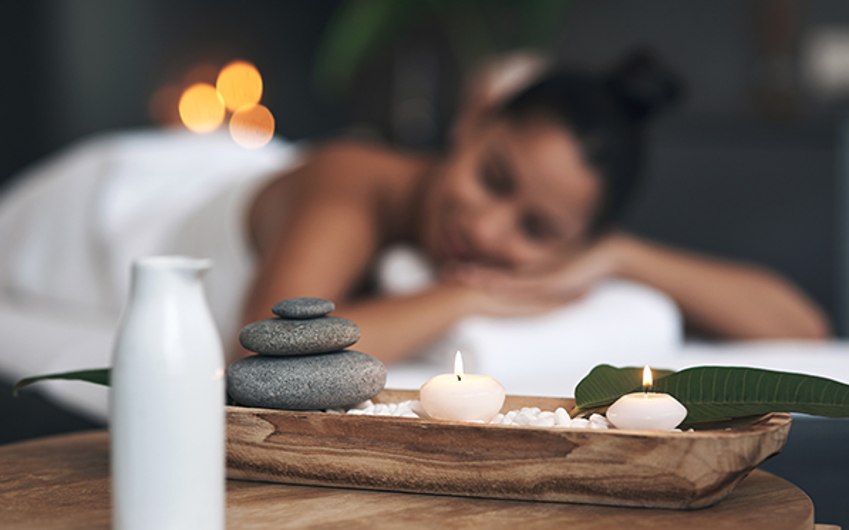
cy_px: 281
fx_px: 2013
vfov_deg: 15.0
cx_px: 425
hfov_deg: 23.8
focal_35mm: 87
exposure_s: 1/200
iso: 320
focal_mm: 85
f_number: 2.2
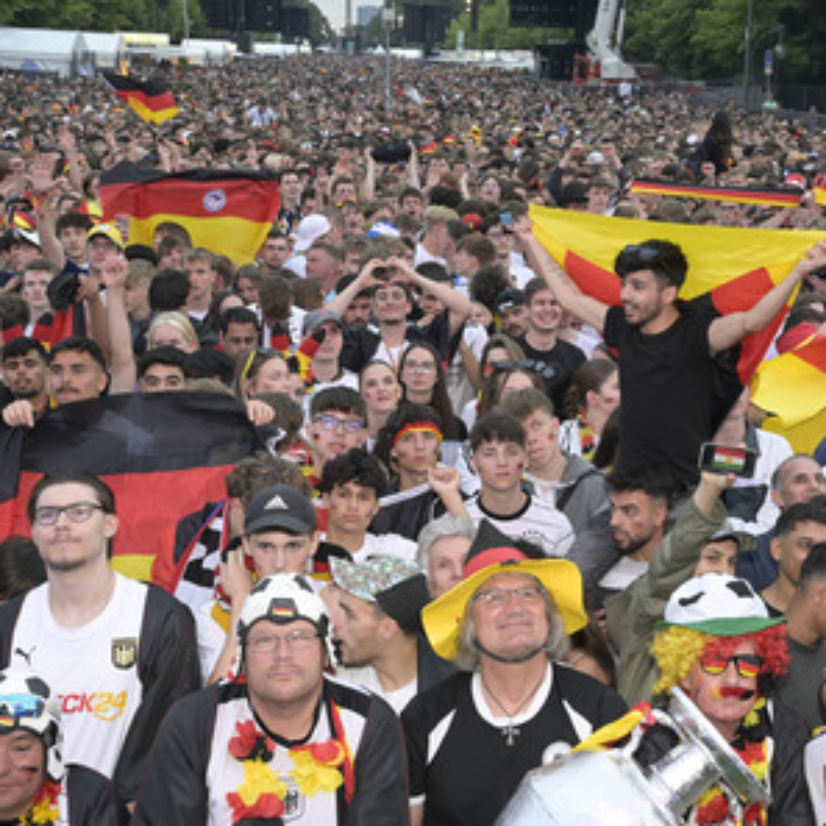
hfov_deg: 24.2
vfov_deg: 24.3
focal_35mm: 71
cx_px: 544
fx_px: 1917
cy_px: 414
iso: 4000
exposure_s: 1/250
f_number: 8
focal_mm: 55
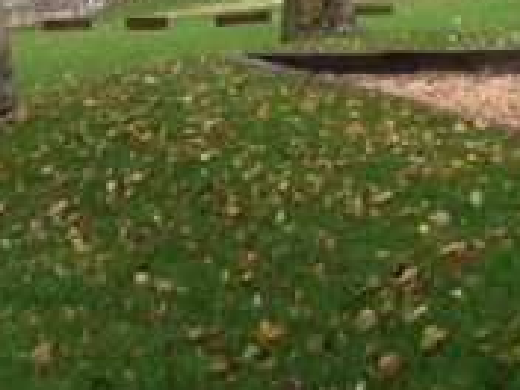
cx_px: 496
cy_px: -207
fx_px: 1788
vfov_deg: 11.9
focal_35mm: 119
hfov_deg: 16.3
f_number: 2.4
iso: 50
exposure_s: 1/152
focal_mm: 4.28
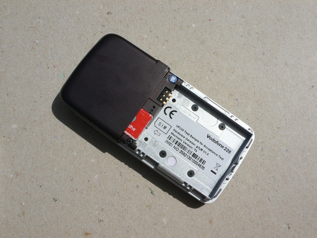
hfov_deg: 54.0
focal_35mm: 34
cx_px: 158
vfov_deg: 41.8
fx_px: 311
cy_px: 119
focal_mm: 6.3
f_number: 6.3
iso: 80
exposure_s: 1/800
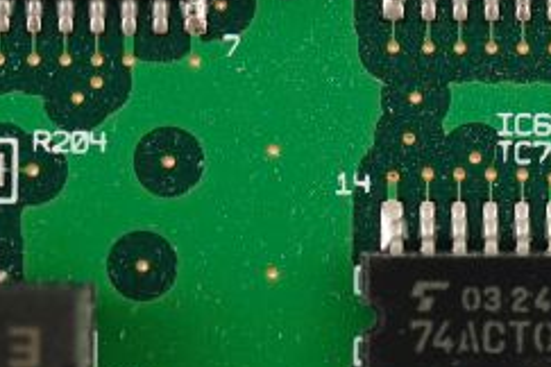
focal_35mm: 259
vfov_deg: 5.3
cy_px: -56
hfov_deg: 7.9
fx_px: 3964
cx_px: 385
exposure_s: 1/125
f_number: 9
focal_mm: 105
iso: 1600
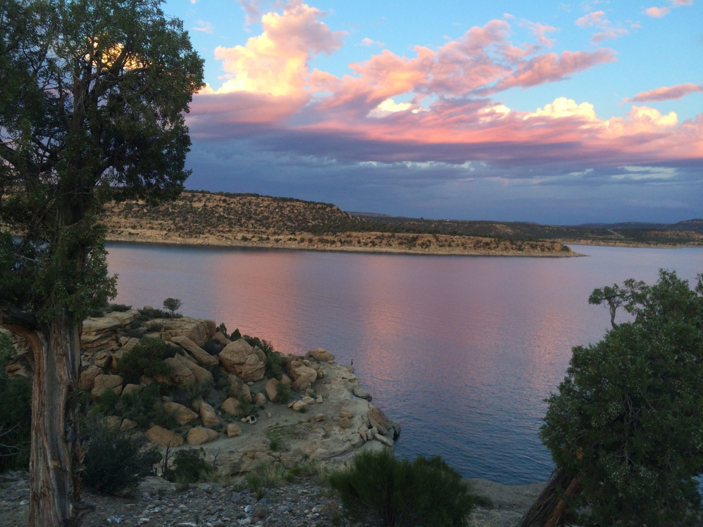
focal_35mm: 29
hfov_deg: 61.7
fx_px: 589
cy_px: 264
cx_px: 352
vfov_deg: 48.2
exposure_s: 1/60
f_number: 2.2
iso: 40
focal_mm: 4.15
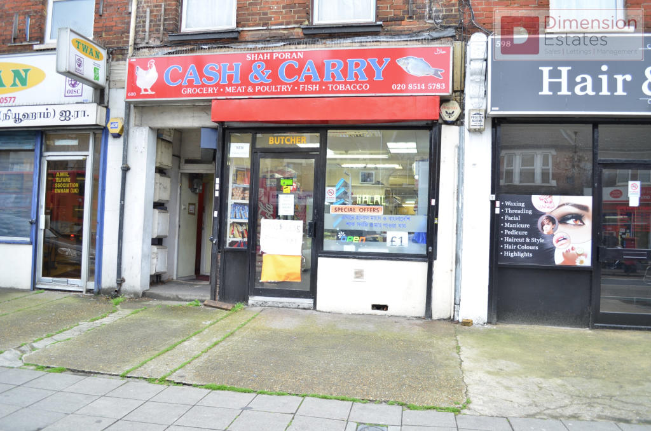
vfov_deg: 47.7
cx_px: 326
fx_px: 487
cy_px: 216
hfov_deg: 67.5
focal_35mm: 27
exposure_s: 1/30
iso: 100
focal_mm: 18
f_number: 3.5
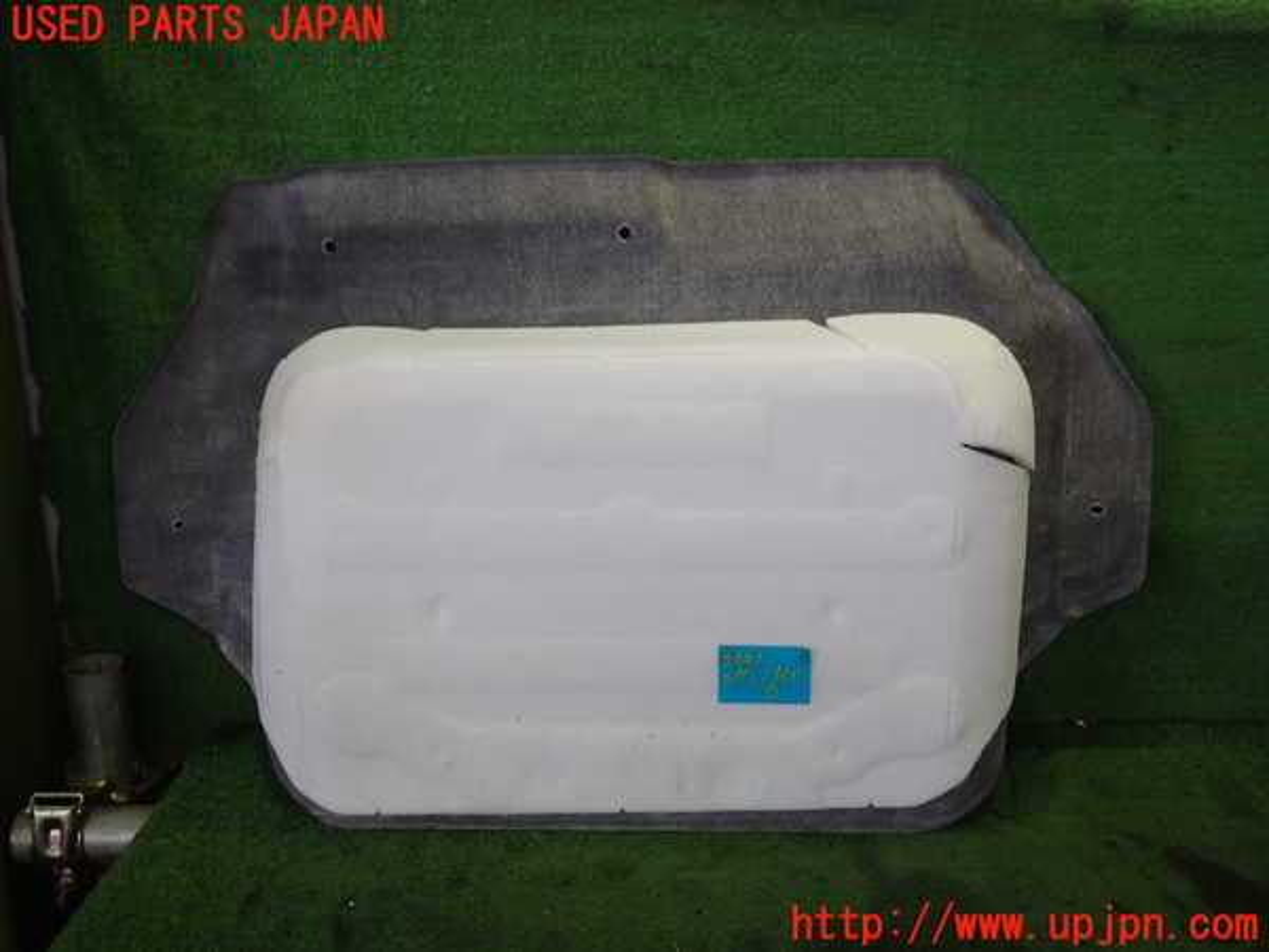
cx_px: 634
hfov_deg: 60.0
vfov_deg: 46.8
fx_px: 1100
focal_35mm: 30
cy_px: 476
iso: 200
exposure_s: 1/60
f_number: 2.3
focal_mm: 5.4
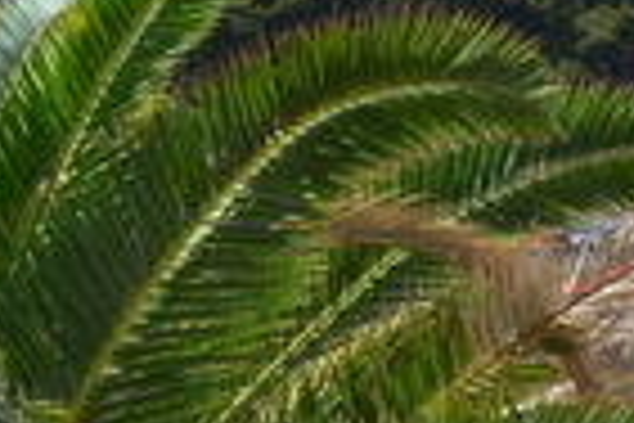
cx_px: 976
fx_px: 2994
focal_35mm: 170
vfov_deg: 8.1
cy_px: 54
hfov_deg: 11.5
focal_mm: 20
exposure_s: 1/400
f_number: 11
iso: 400
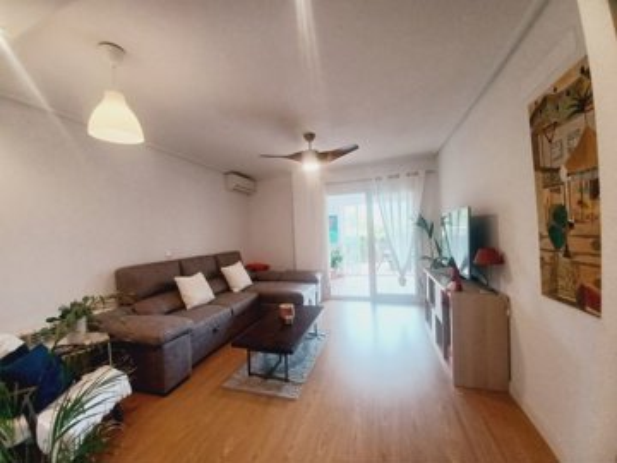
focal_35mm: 13
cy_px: 232
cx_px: 308
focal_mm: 1.42
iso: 80
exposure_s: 1/50
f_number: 2.2
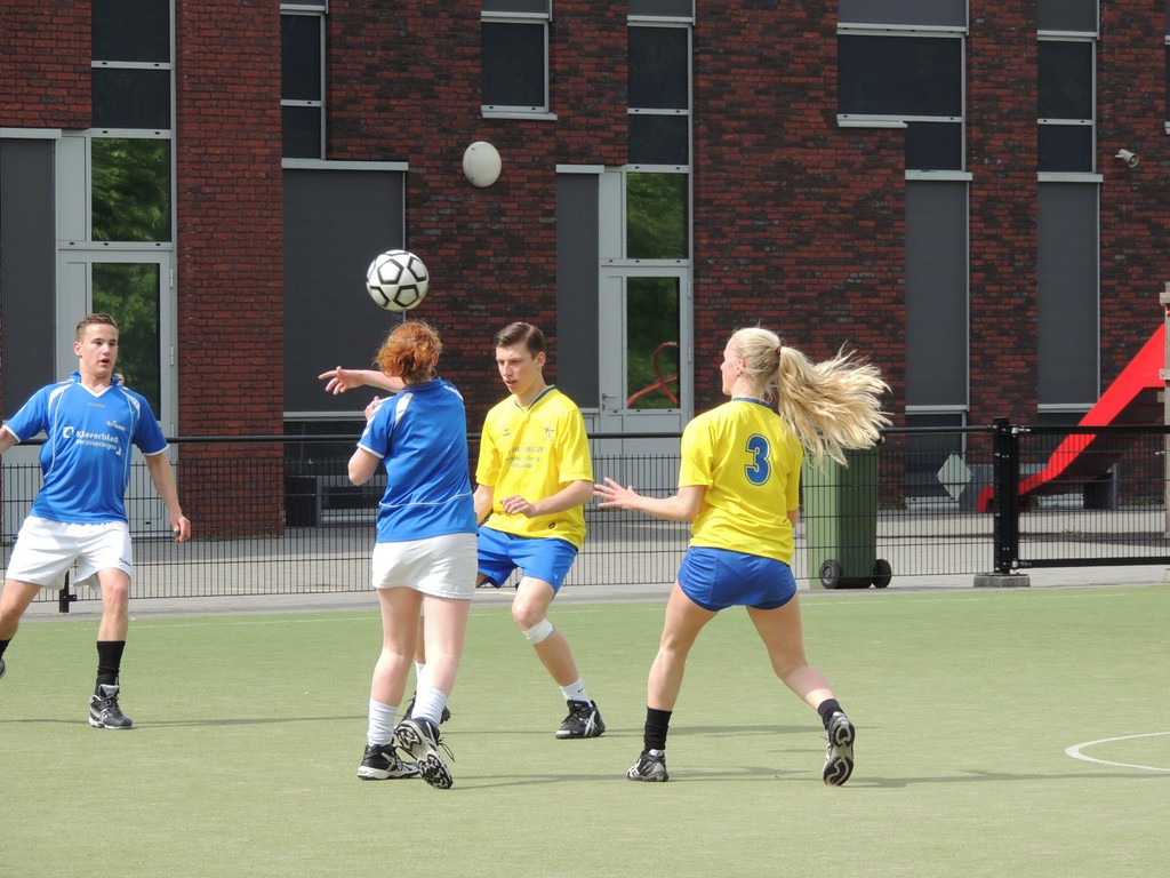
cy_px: 439
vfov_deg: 7.4
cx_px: 585
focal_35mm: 200
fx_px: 6760
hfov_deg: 9.9
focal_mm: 35.6
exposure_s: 1/500
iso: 140
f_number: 4.6
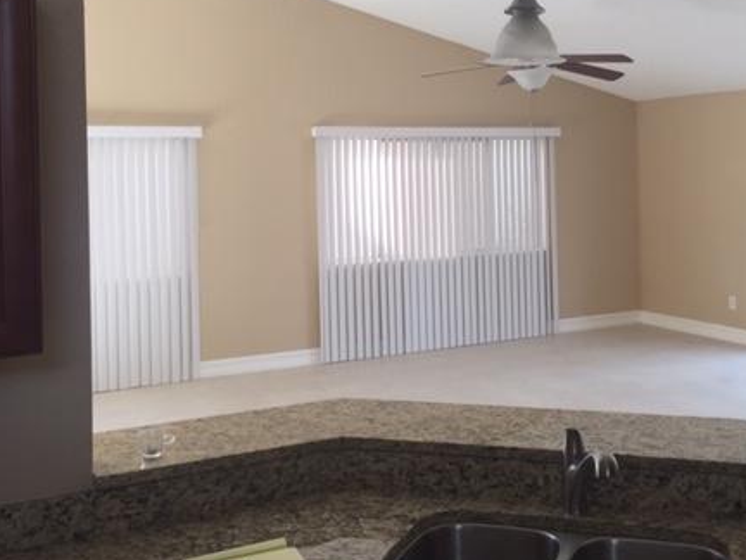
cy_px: 168
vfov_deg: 33.2
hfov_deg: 43.5
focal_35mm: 43
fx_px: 927
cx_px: 463
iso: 50
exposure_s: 1/120
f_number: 2.2
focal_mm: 4.15
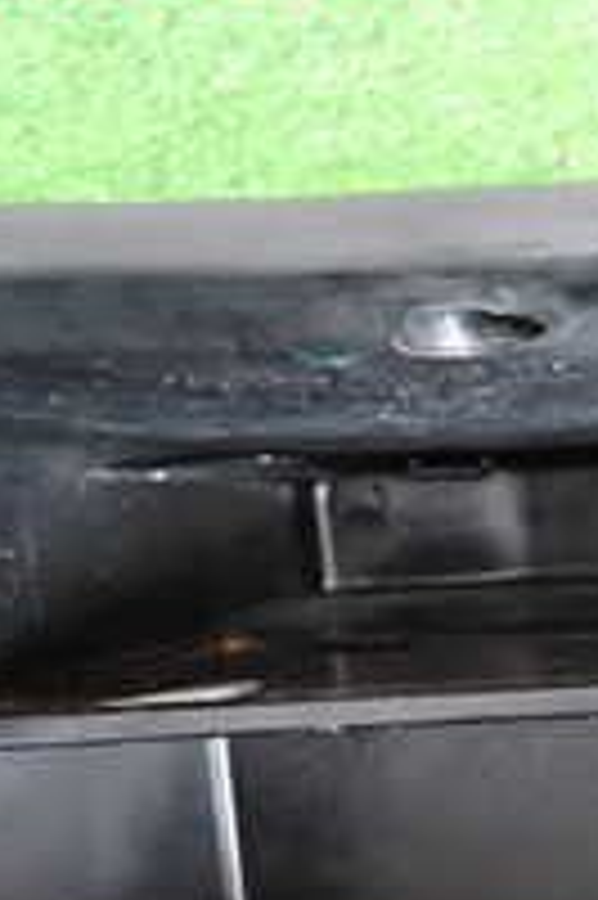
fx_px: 1947
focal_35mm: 78
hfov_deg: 15.7
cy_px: 891
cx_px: 967
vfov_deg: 24.8
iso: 800
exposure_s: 1/25
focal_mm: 4.5
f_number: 2
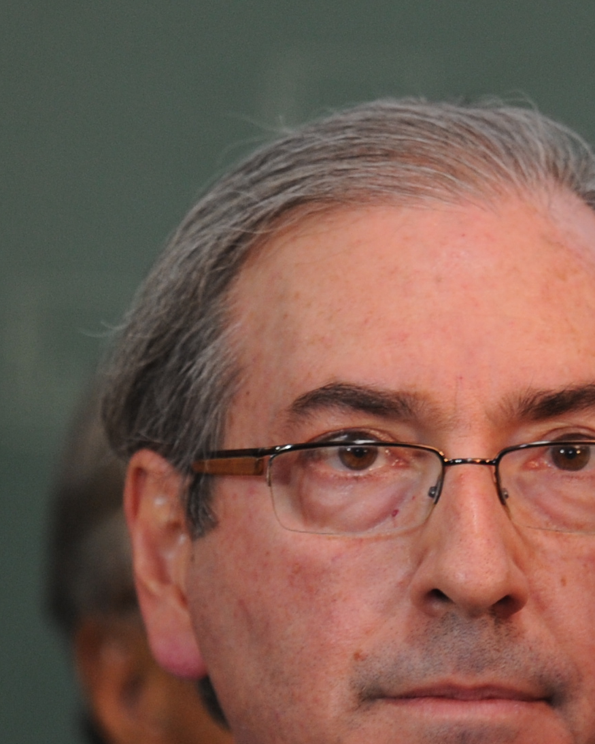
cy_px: 794
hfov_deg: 3.0
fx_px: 11250
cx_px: 449
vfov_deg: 3.8
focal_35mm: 511
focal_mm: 140
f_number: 2.8
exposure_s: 1/125
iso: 800
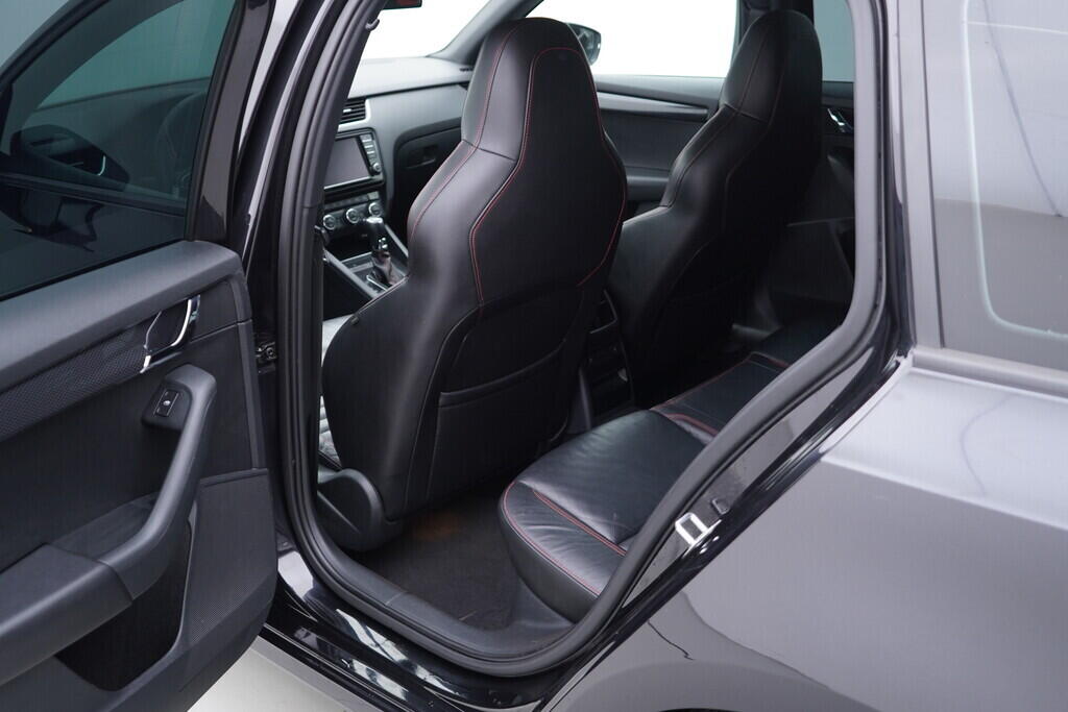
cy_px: 356
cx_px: 534
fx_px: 1068
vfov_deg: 36.9
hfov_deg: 53.1
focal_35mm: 36
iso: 250
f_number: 2.8
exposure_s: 1/40
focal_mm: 24
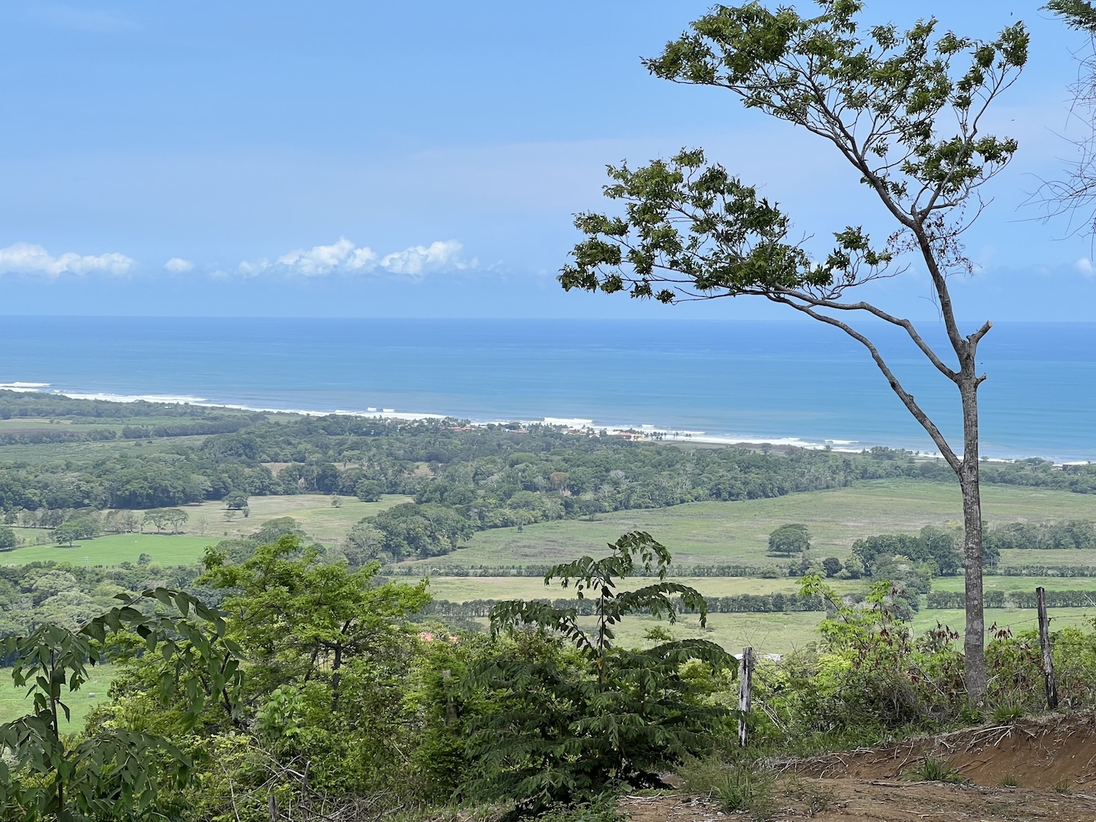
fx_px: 2438
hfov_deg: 25.3
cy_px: 411
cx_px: 548
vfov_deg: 19.1
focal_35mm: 77
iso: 32
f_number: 2.8
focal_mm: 9
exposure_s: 1/723
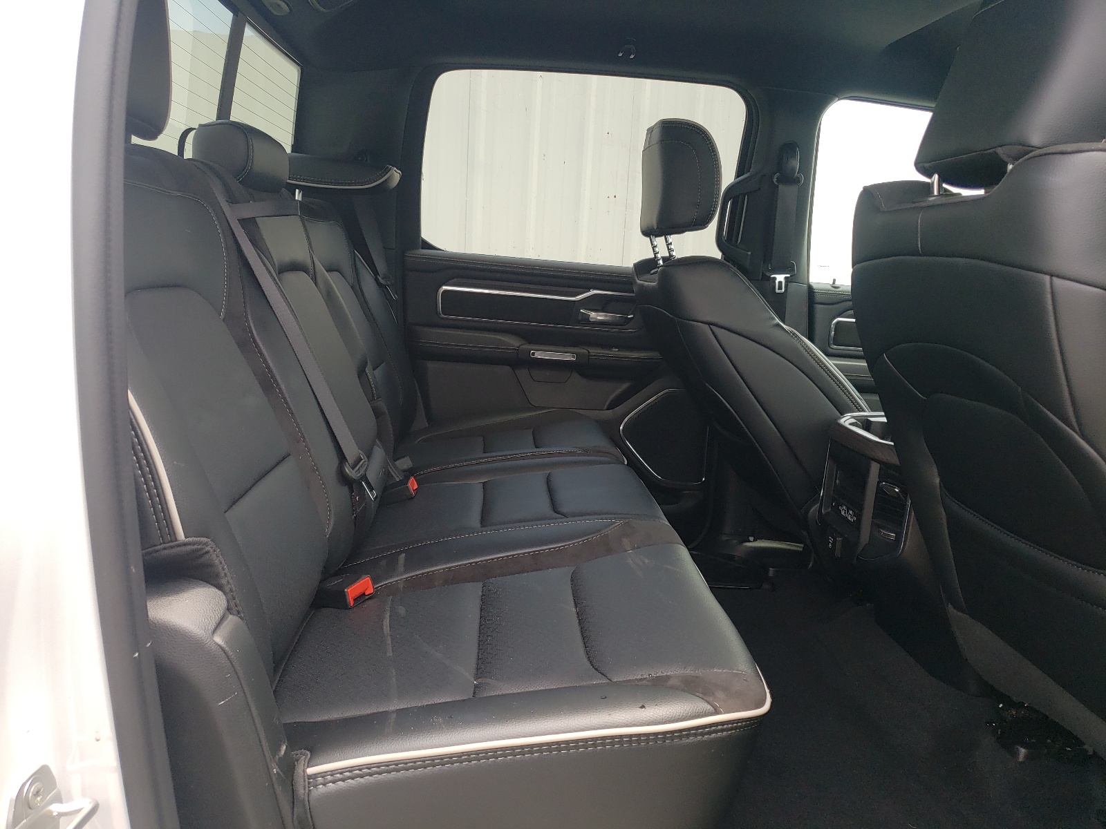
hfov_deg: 67.3
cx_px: 553
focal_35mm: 26
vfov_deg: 53.1
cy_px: 414
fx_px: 831
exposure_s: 1/333
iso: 50
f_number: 1.5
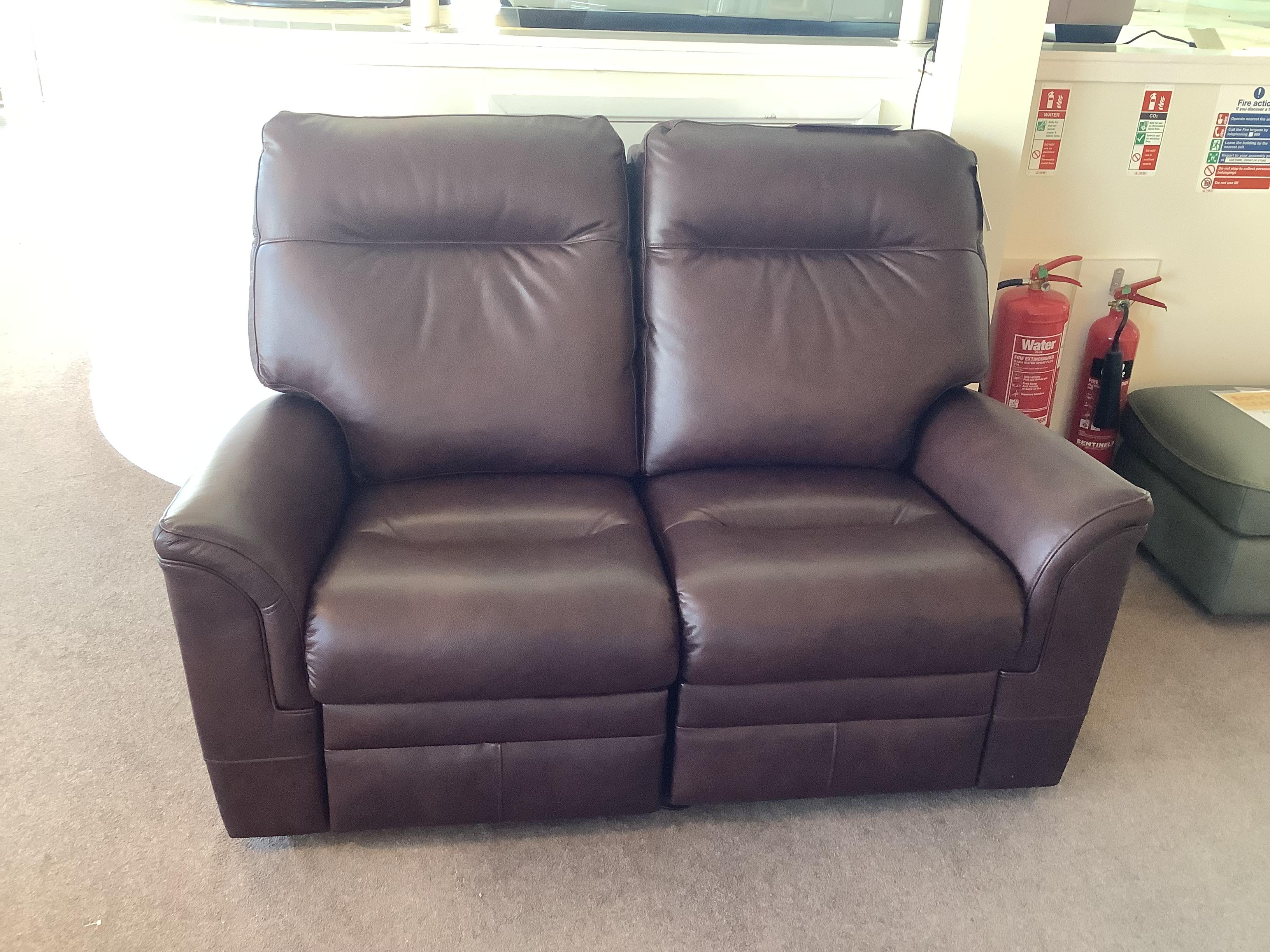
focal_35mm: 31
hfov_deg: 58.4
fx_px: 1137
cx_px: 635
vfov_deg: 45.4
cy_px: 476
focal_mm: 3.3
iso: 200
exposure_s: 1/50
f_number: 2.4
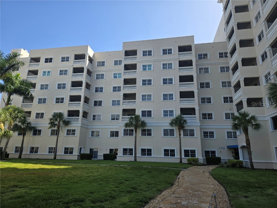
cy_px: 104
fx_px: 184
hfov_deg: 73.9
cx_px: 138
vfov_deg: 58.9
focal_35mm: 23
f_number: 1.8
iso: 64
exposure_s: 1/2921
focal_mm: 5.4
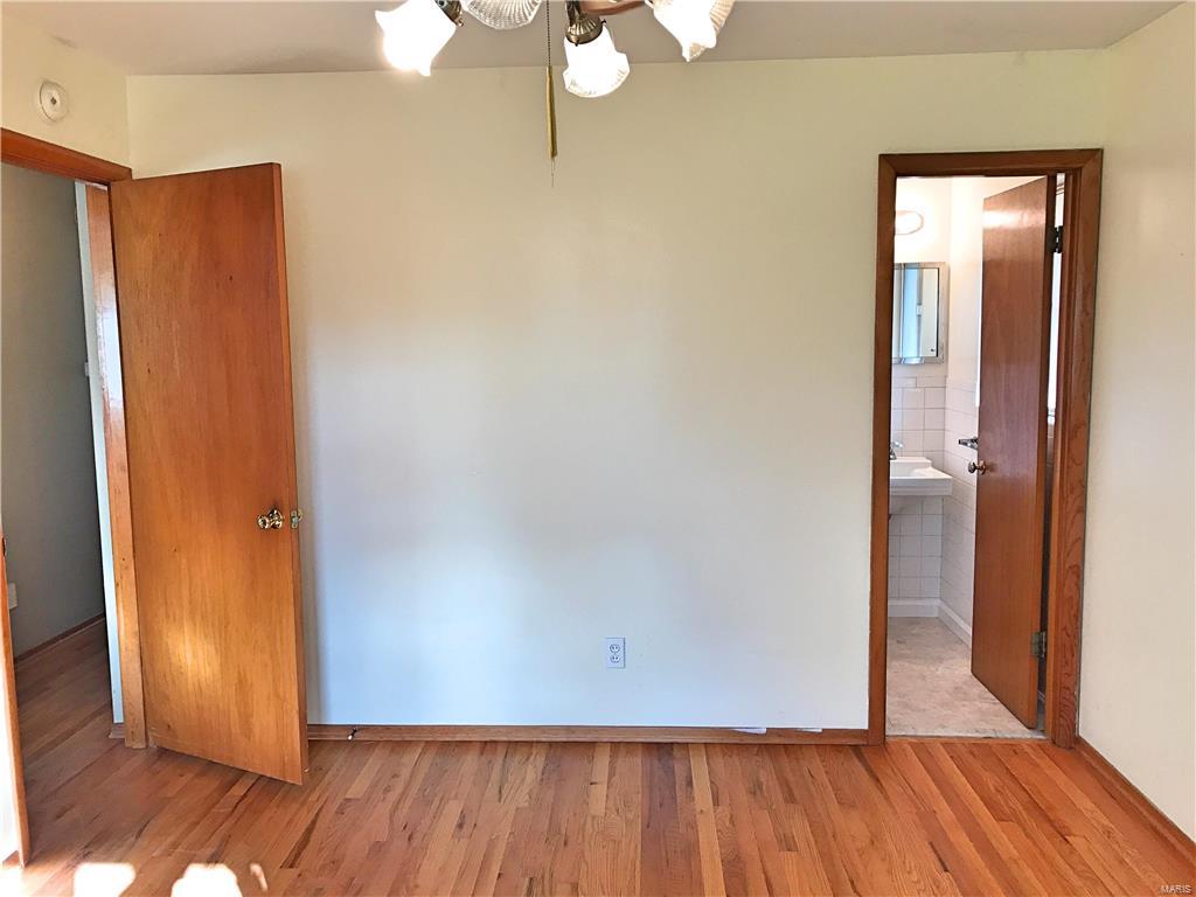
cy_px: 448
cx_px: 598
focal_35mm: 28
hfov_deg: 63.4
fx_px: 967
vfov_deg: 49.7
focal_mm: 3.99
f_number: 1.8
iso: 20
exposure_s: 1/40
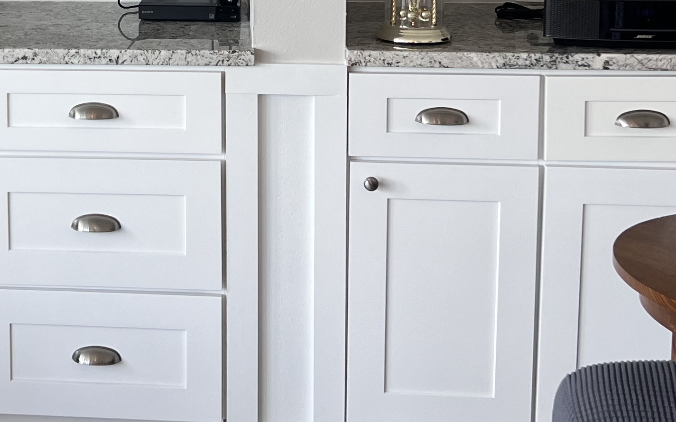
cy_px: -61
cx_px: 32
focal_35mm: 78
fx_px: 1437
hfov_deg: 25.4
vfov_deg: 16.2
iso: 80
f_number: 1.5
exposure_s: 1/120
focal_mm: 5.7
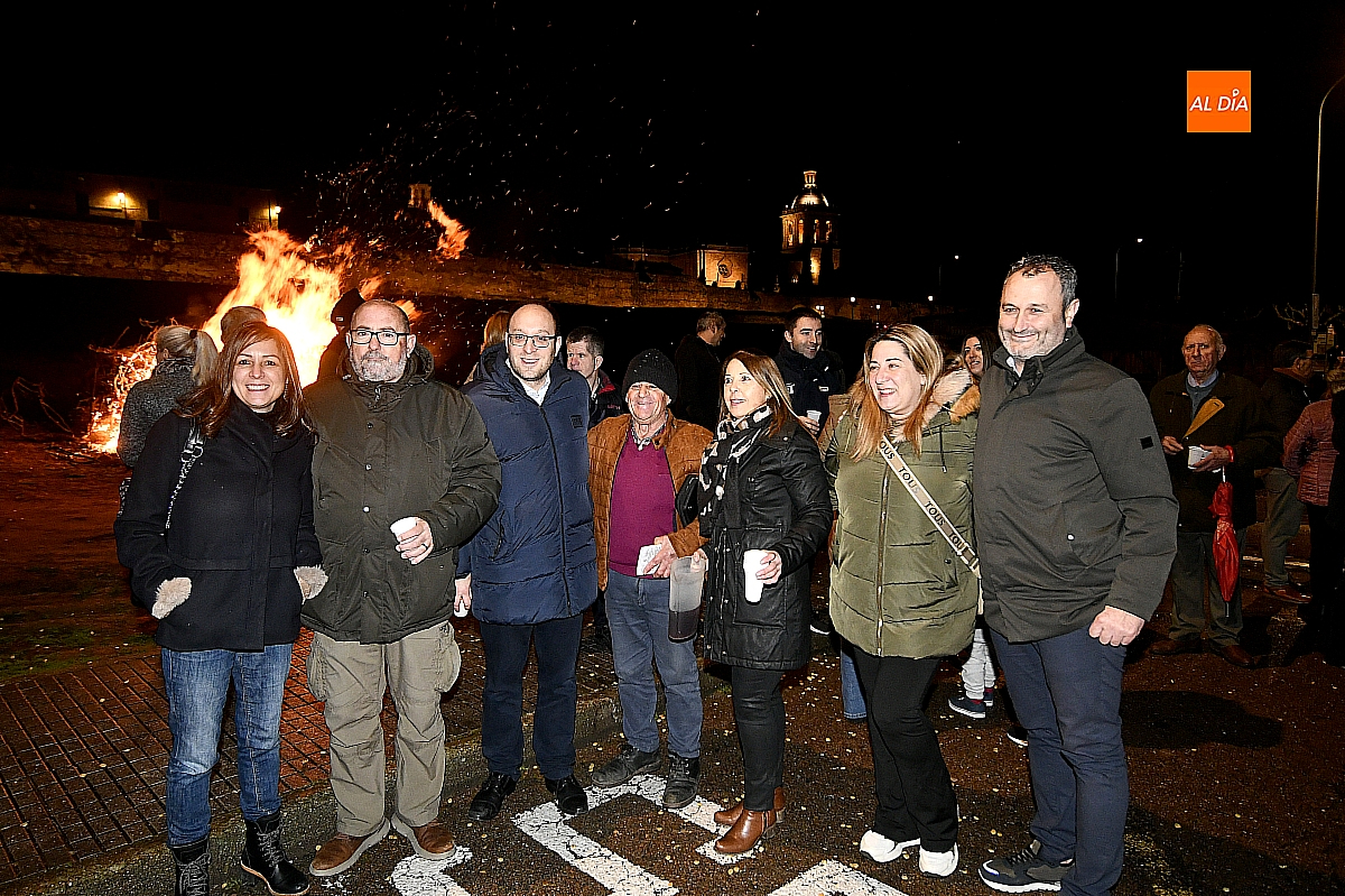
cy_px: 448
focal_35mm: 22
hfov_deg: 78.6
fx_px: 822
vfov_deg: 57.2
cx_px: 672
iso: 1600
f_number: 5
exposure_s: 1/50
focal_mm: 15
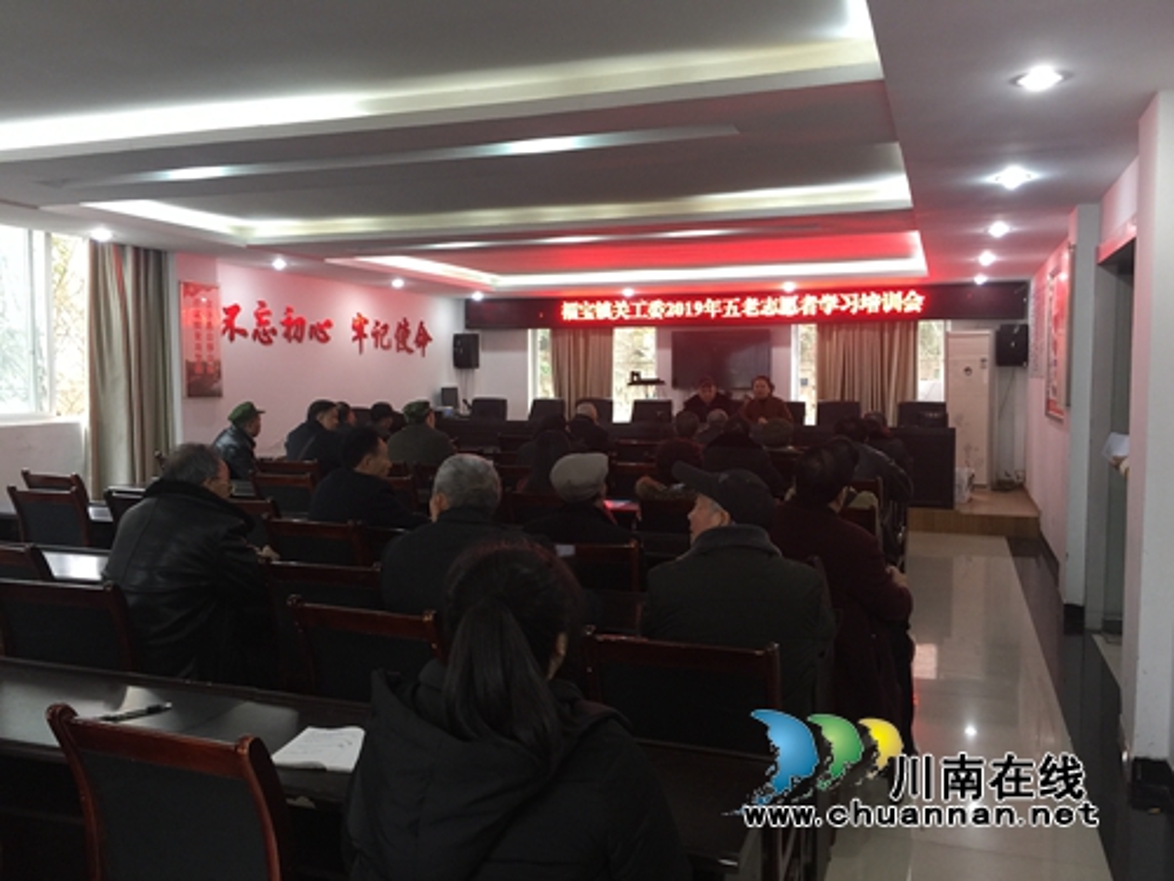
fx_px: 984
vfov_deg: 48.2
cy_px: 440
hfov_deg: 61.7
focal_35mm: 29
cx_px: 587
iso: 50
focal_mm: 4.15
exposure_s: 1/17
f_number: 2.2
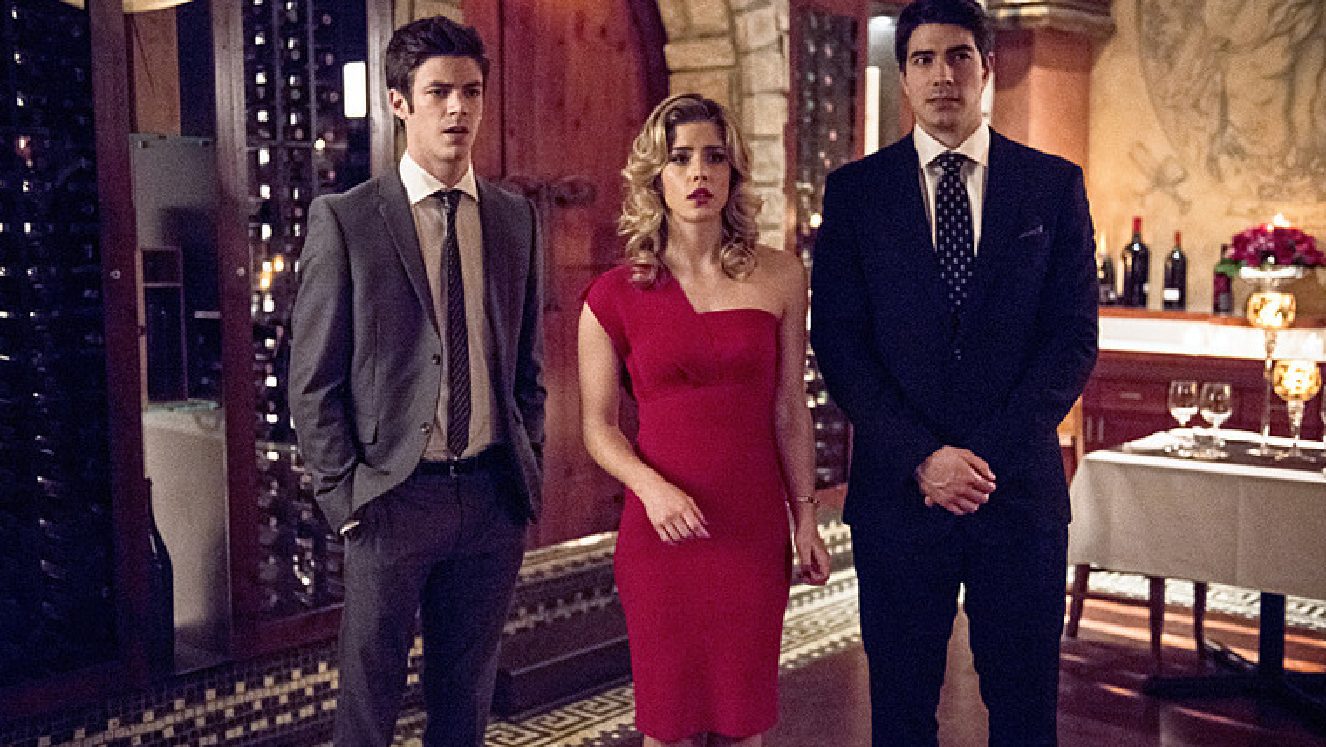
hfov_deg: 47.3
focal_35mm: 43
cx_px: 656
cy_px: 384
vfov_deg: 27.7
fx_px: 1512
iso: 6400
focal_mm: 40
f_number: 2.8
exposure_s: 1/160
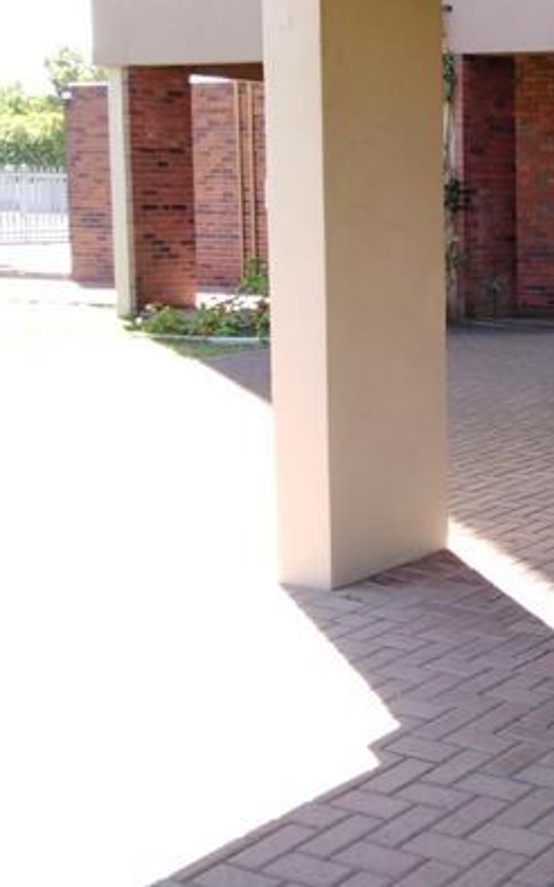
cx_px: 817
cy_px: 340
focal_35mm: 56
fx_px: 1354
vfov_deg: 36.1
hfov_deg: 20.1
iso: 100
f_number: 2.2
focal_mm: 3.46
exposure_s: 1/139
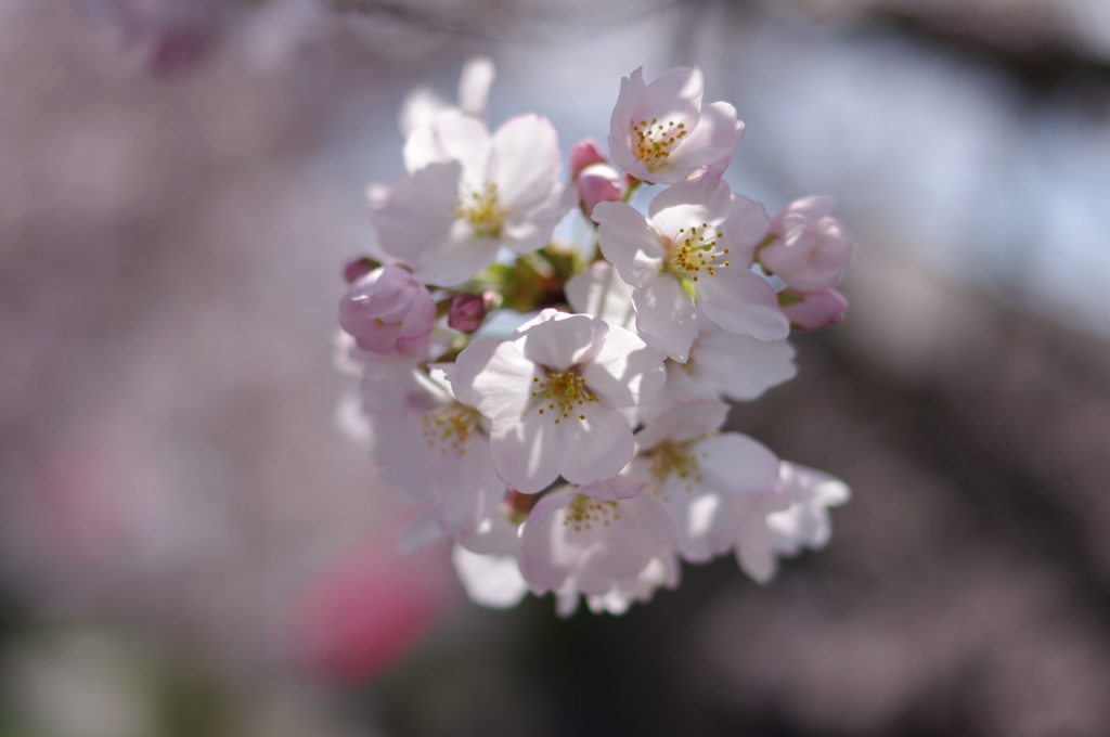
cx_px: 555
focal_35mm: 52
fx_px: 1601
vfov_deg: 25.9
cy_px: 368
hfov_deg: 38.2
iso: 200
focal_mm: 35
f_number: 2
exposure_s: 1/5000
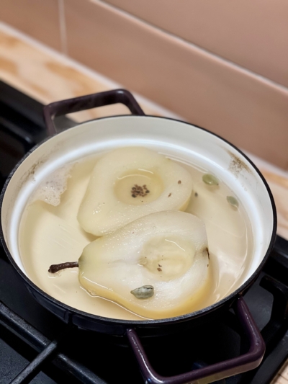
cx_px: 144
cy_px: 192
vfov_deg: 30.3
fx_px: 710
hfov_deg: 22.9
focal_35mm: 64
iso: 160
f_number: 2.2
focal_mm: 7.5
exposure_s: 1/100
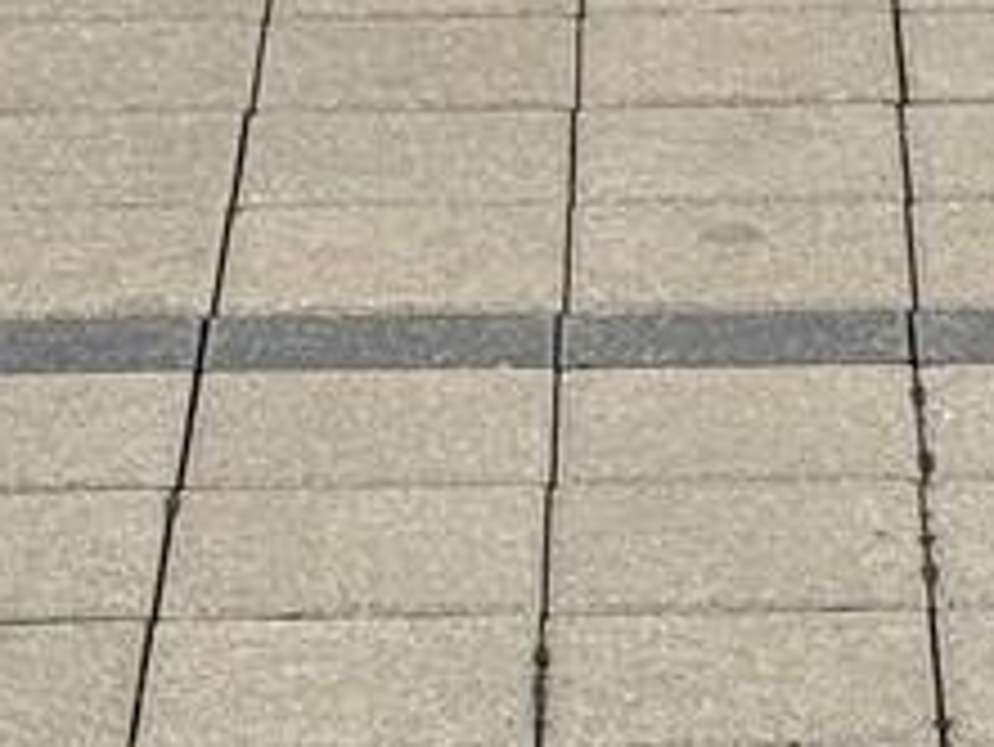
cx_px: 877
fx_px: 8993
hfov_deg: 6.3
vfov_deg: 4.5
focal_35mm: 313
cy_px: -1642
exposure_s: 1/2045
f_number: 1.78
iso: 64
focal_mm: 6.76
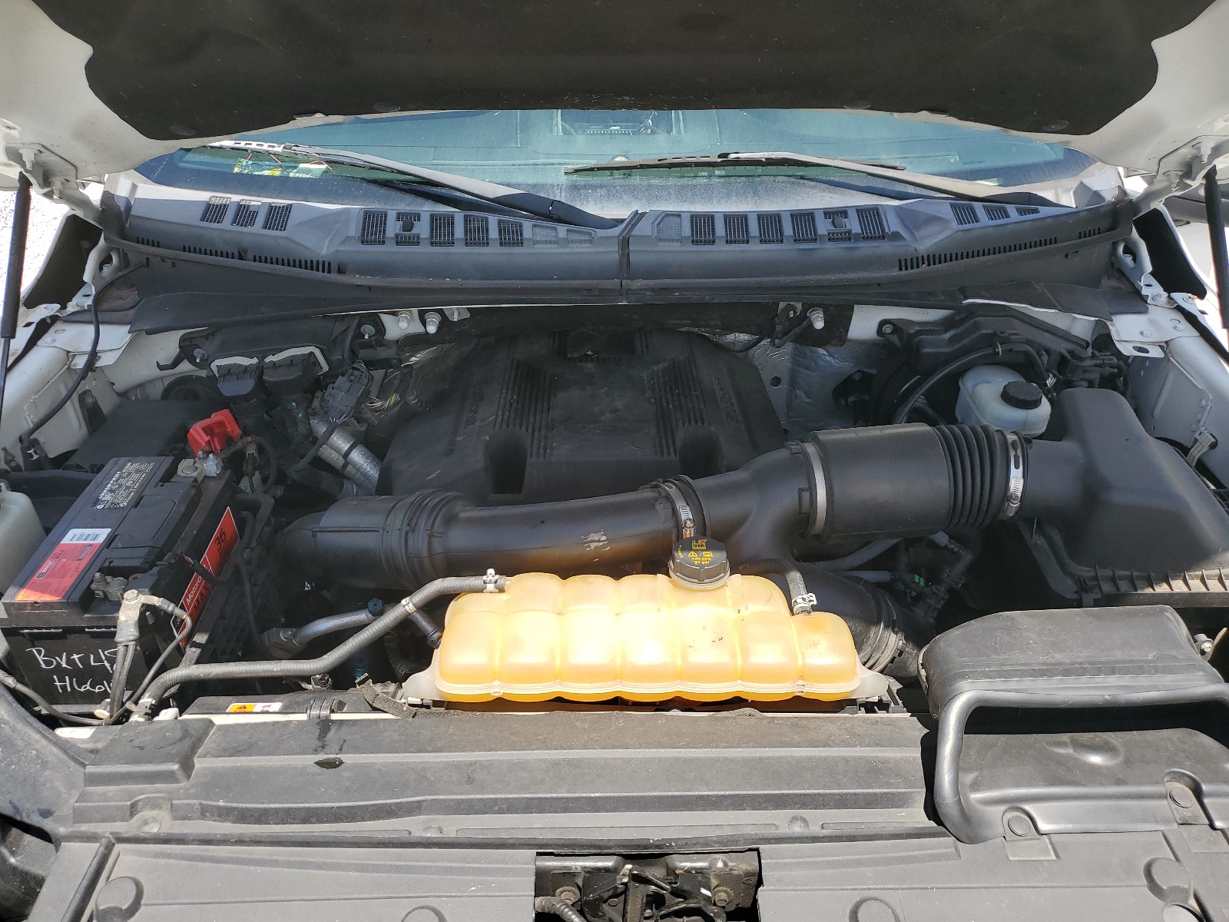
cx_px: 614
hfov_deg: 67.3
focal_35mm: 26
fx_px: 923
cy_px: 461
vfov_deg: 53.1
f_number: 1.5
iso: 50
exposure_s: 1/1429
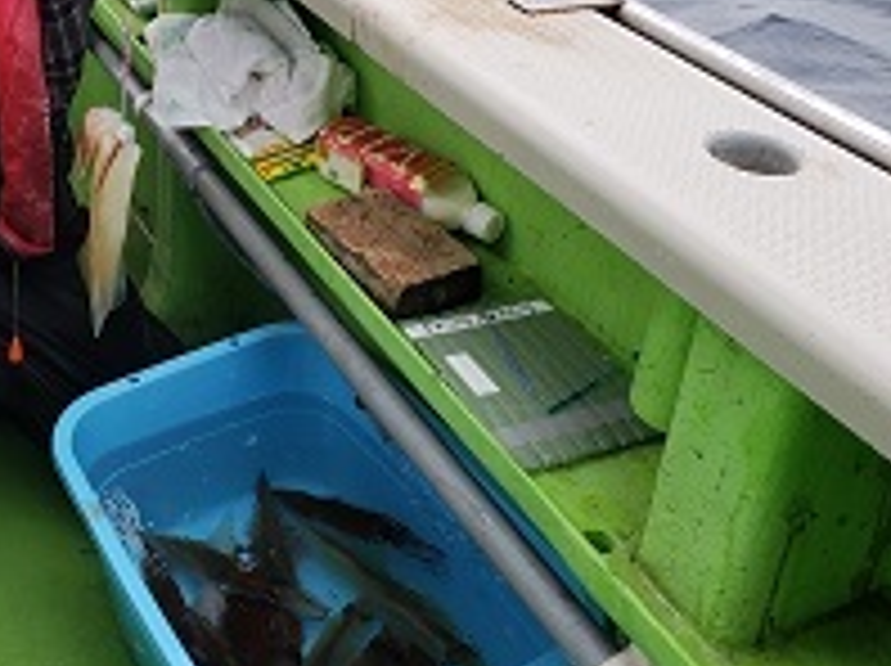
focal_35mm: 46
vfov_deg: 31.1
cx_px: 171
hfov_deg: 39.6
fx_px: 1183
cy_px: 202
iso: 50
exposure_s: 1/410
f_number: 2.4
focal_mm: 4.3
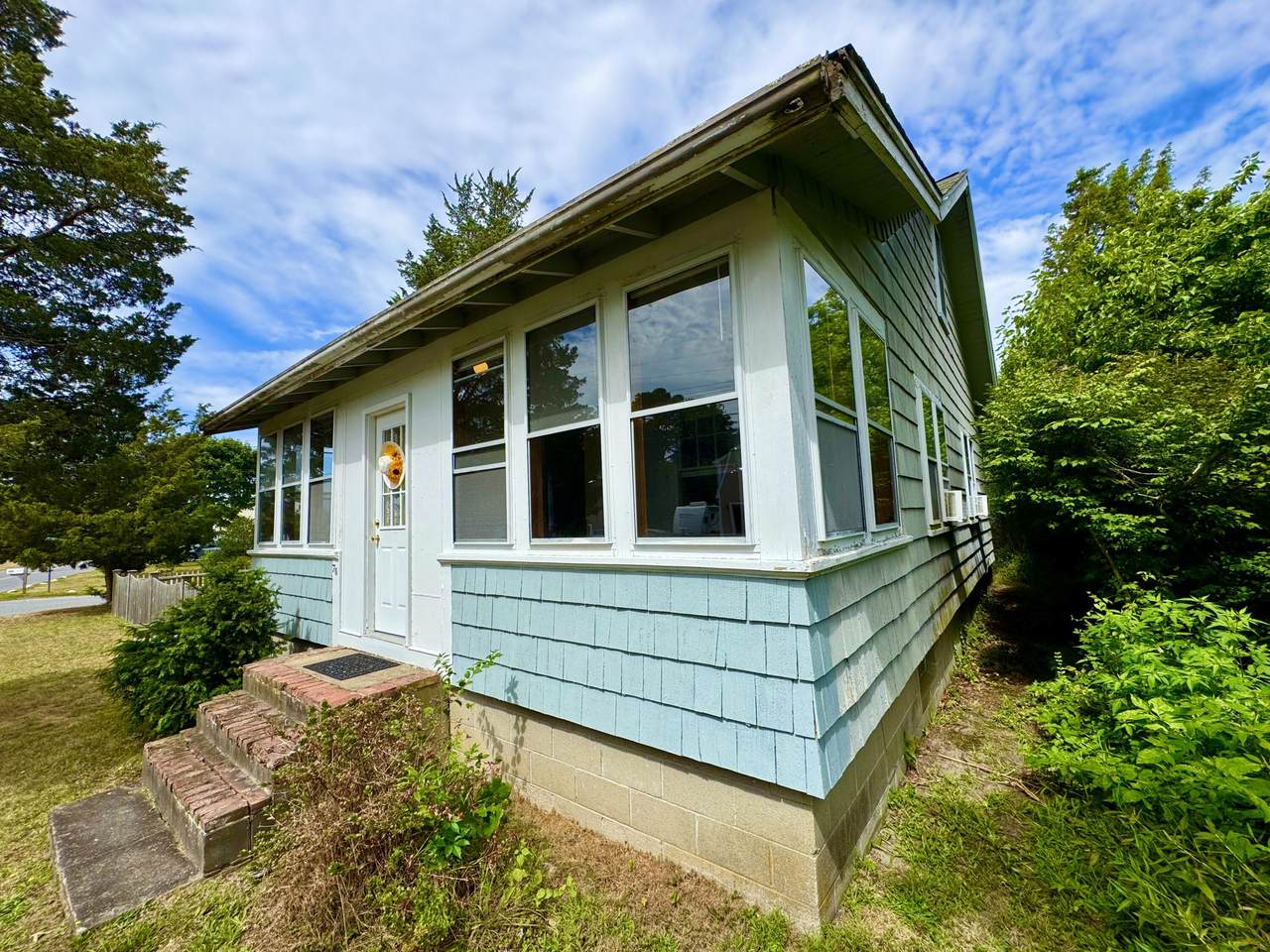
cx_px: 635
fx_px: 514
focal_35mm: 14
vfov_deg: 85.7
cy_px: 476
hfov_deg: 102.1
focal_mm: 2.22
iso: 50
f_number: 2.2
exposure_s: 1/2494
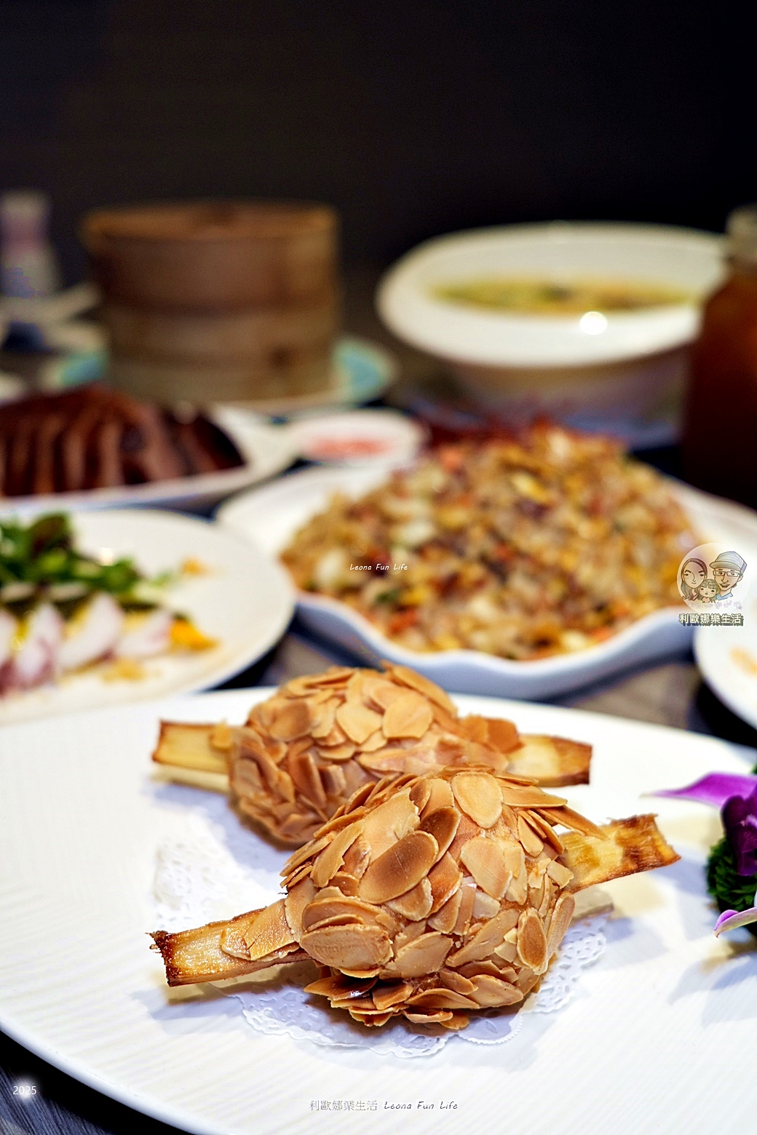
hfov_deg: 38.9
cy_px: 568
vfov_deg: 55.8
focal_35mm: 34
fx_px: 1072
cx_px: 378
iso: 320
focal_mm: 34
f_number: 4.5
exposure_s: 1/60
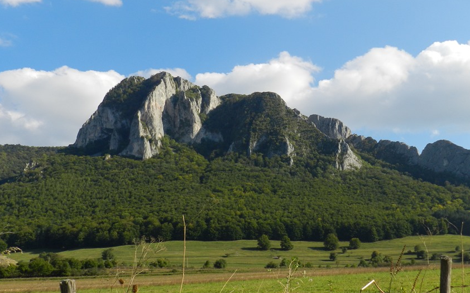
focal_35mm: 49
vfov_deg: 26.3
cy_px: 136
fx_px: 628
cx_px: 281
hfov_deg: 40.9
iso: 160
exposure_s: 1/1000
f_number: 4
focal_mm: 6.7
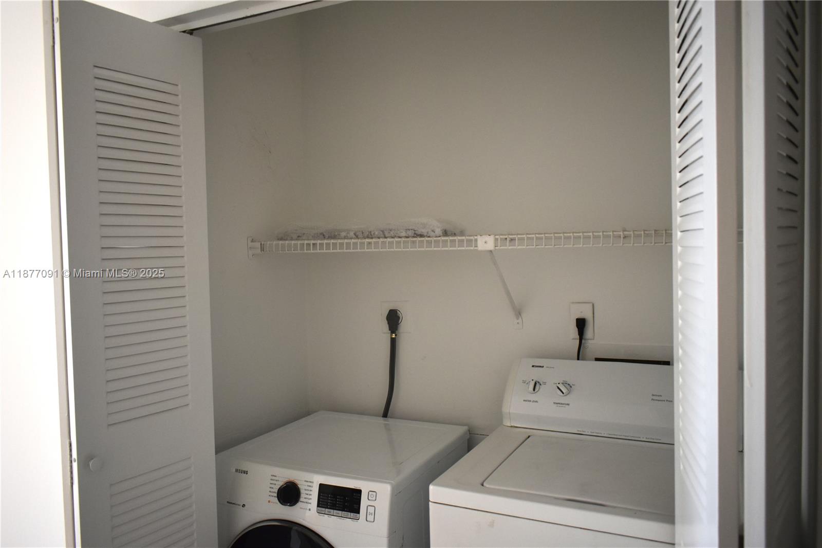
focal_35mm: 27
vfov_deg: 47.9
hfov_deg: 67.4
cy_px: 274
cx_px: 411
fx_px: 616
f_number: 3.5
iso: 800
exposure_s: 1/200
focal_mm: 18
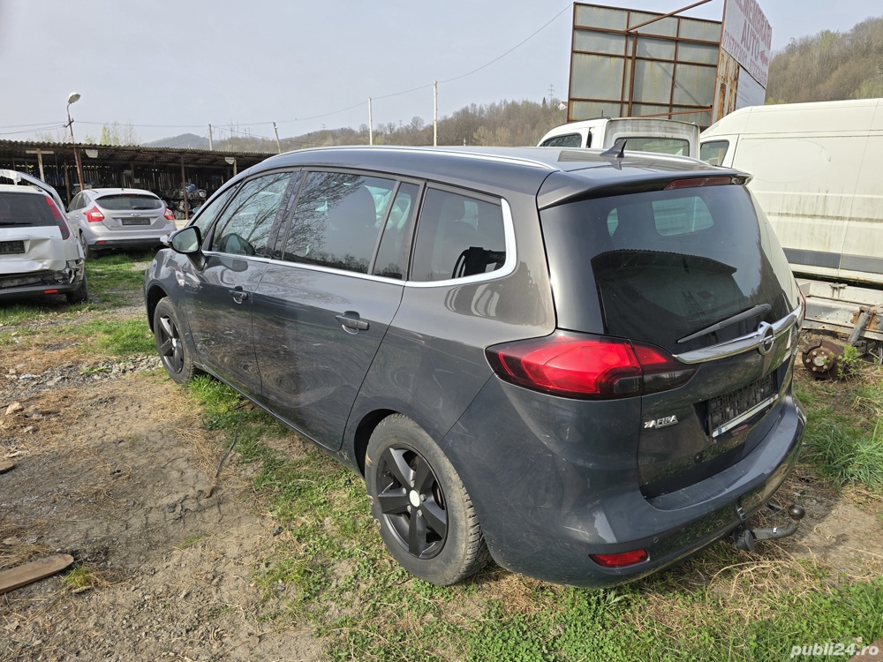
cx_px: 442
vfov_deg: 58.9
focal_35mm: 23
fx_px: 587
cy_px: 331
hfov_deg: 73.9
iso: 12
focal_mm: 6.3
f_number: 1.7
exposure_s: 1/490
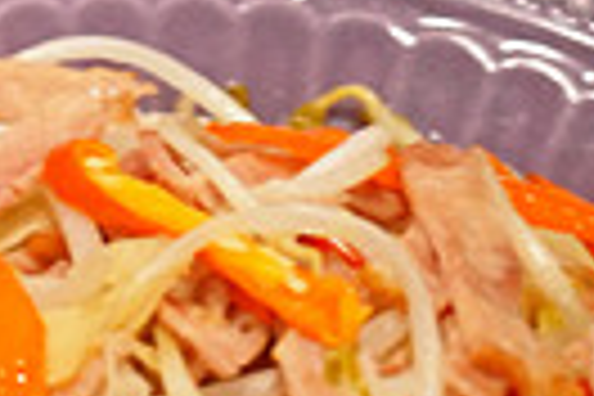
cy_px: -61
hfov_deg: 7.3
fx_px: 4191
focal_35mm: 254
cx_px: -1066
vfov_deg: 5.4
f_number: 4.5
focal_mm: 42
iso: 3200
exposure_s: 1/60
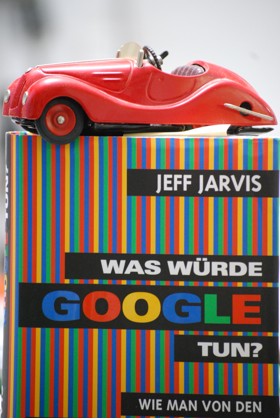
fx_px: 2181
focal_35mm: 188
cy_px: 209
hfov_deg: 7.3
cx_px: 140
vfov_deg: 11.0
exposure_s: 1/13
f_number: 5
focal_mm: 125
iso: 1600
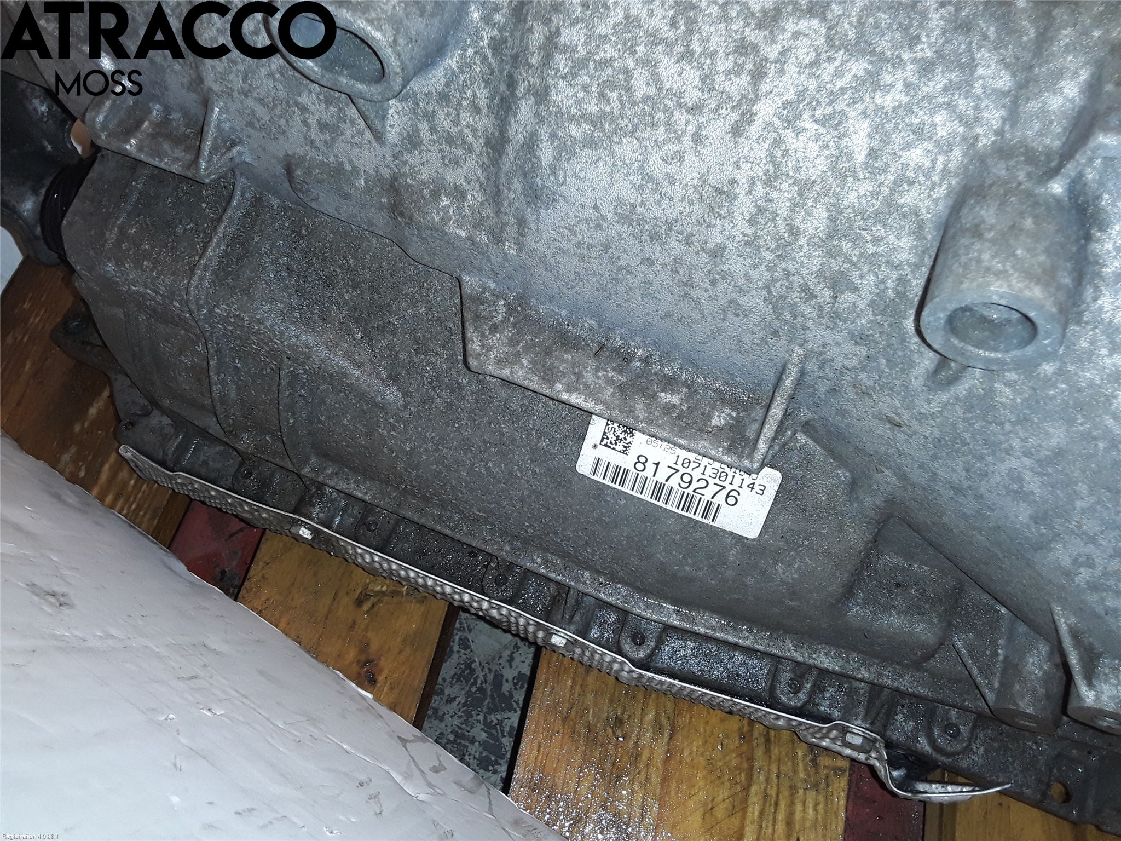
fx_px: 907
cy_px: 420
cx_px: 560
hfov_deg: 63.4
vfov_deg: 49.7
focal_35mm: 28
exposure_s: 1/50
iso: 64
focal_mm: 2.91
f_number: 1.9
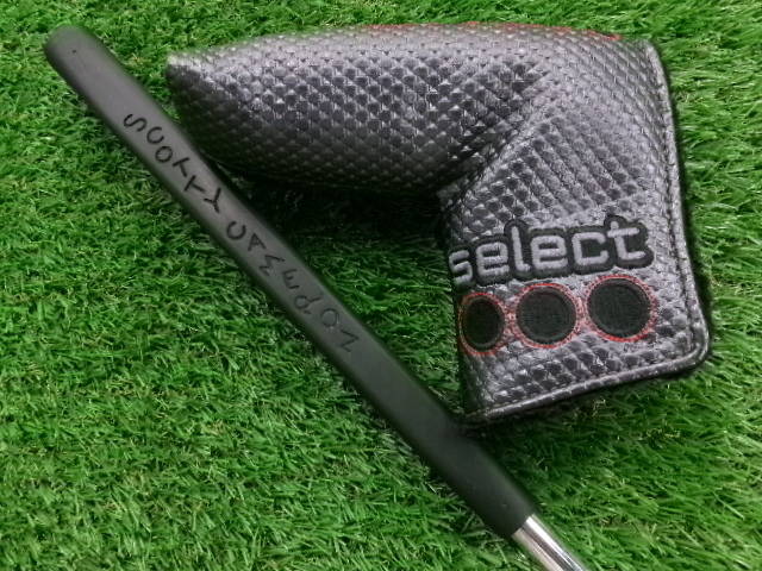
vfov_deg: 49.7
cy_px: 286
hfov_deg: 63.4
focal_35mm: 28
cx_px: 381
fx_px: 616
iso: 800
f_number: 3.9
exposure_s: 1/34
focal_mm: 5.1
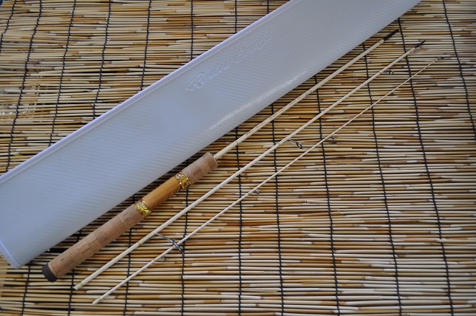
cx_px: 238
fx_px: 396
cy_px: 158
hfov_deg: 62.0
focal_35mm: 30
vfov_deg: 43.5
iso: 400
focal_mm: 20
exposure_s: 1/80
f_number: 4.5
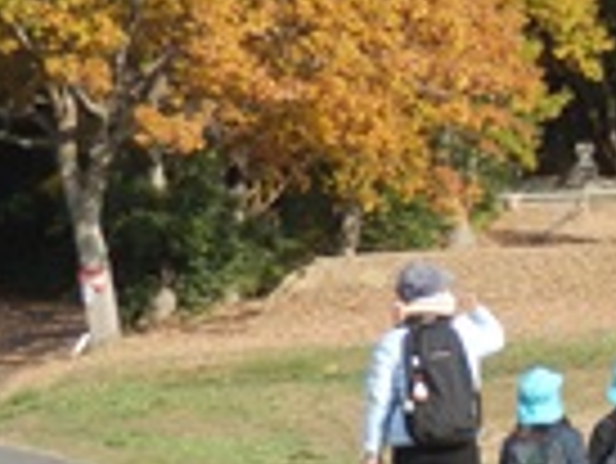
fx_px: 3740
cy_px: 122
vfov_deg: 7.1
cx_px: 888
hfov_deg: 9.2
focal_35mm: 210
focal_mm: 9.8
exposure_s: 1/250
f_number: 4.1
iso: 80
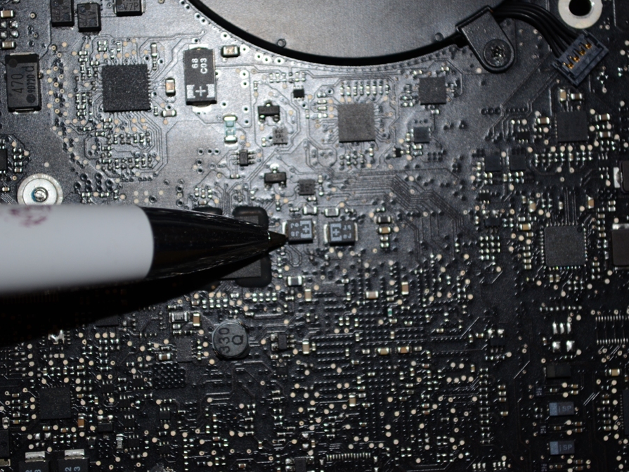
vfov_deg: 16.3
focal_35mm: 91
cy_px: 236
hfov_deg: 21.6
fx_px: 1645
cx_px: 330
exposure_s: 1/60
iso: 320
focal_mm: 55
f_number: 5.6
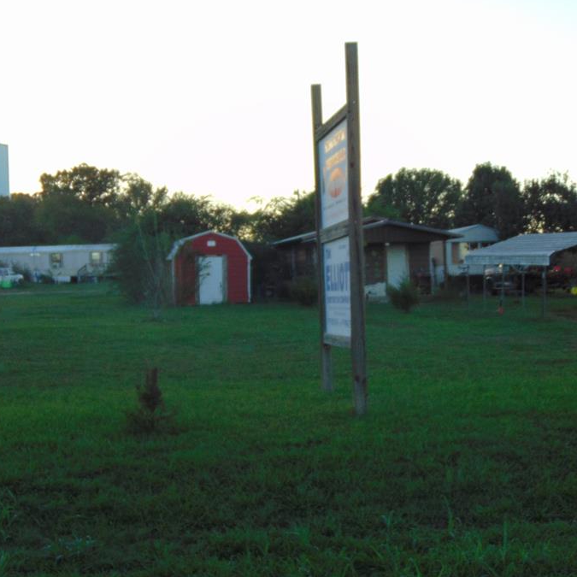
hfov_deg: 25.7
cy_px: 304
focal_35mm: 67
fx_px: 1264
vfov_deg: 25.7
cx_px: 236
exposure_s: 1/200
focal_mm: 9
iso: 80
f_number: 3.5
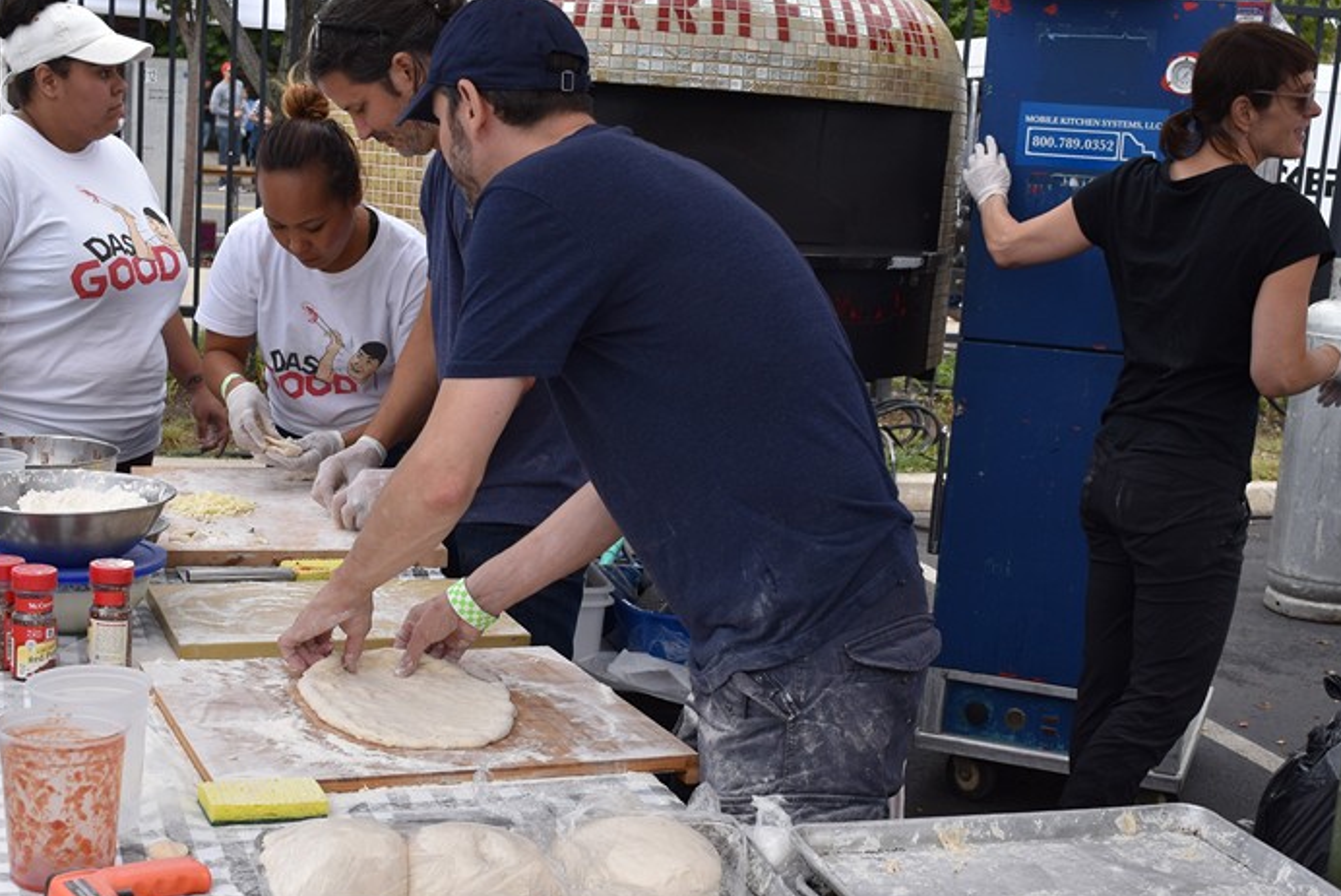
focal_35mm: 52
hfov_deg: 38.1
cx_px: 574
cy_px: 575
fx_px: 1938
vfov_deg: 25.9
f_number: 8
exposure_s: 1/250
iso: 250
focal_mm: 24
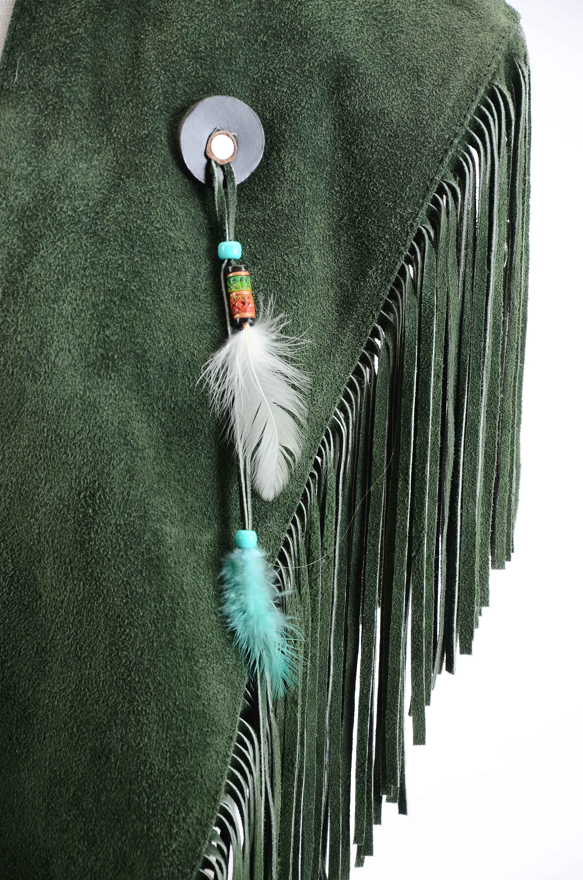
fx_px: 3843
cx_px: 292
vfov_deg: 13.1
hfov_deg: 8.7
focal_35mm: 158
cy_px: 440
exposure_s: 1/80
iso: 160
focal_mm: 105
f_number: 6.3
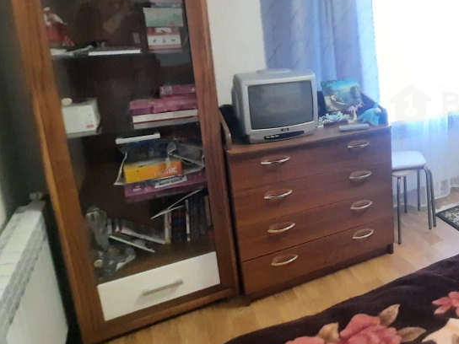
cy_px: 100
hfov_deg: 46.7
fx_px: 398
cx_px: 488
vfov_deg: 45.7
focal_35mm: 30
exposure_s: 1/20
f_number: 2.2
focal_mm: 1.74
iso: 640
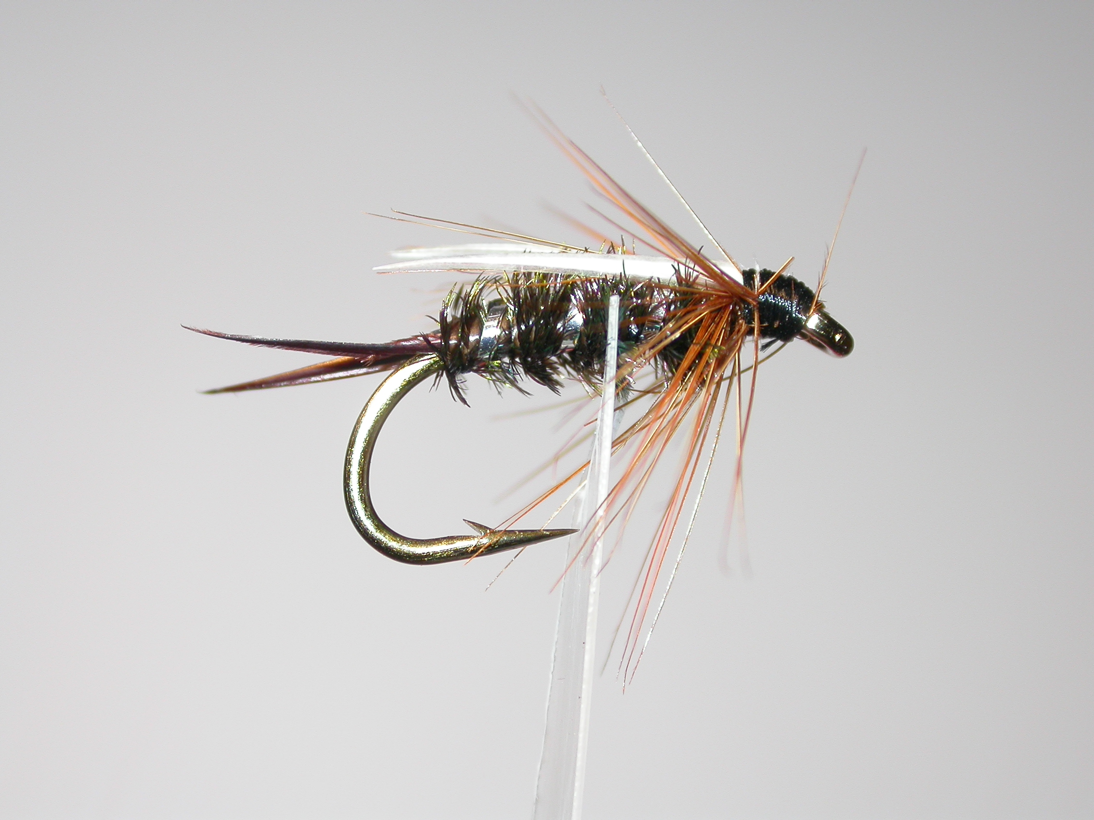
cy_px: 410
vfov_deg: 12.0
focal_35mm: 123
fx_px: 3887
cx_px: 547
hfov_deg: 16.0
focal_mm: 25.5
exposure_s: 1/107
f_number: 4.4
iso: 100
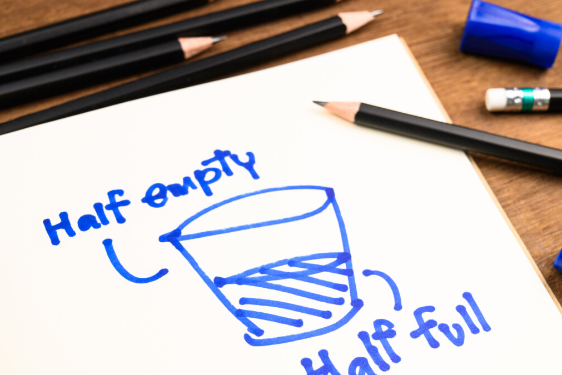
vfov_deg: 19.5
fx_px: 1093
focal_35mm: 70
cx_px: 295
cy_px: 202
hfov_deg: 28.8
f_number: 8
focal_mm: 59
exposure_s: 1/200
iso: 200
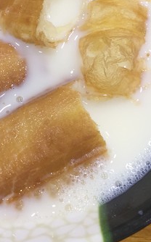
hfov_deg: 14.9
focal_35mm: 86
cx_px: 4
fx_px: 568
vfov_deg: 23.3
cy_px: 12
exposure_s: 1/50
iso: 40
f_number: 2.2
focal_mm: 4.15
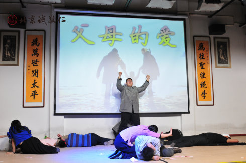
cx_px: 123
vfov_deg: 34.1
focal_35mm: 39
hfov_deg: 49.6
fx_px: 266
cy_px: 82
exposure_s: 1/40
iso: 640
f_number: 3.2
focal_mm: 26
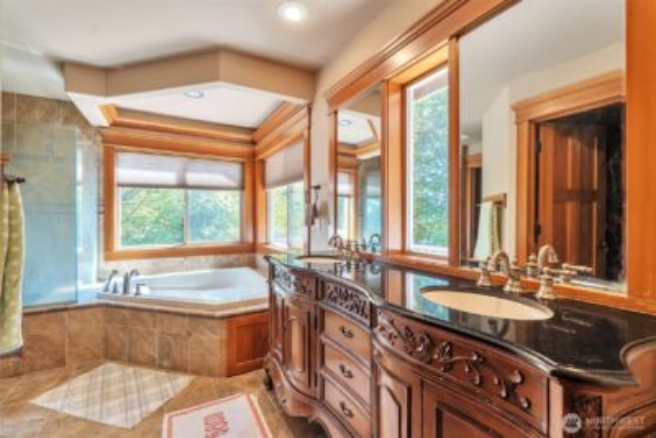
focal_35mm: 16
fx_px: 292
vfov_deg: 73.8
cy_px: 219
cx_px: 328
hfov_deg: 96.7
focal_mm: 16
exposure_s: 1/13
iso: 400
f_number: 8
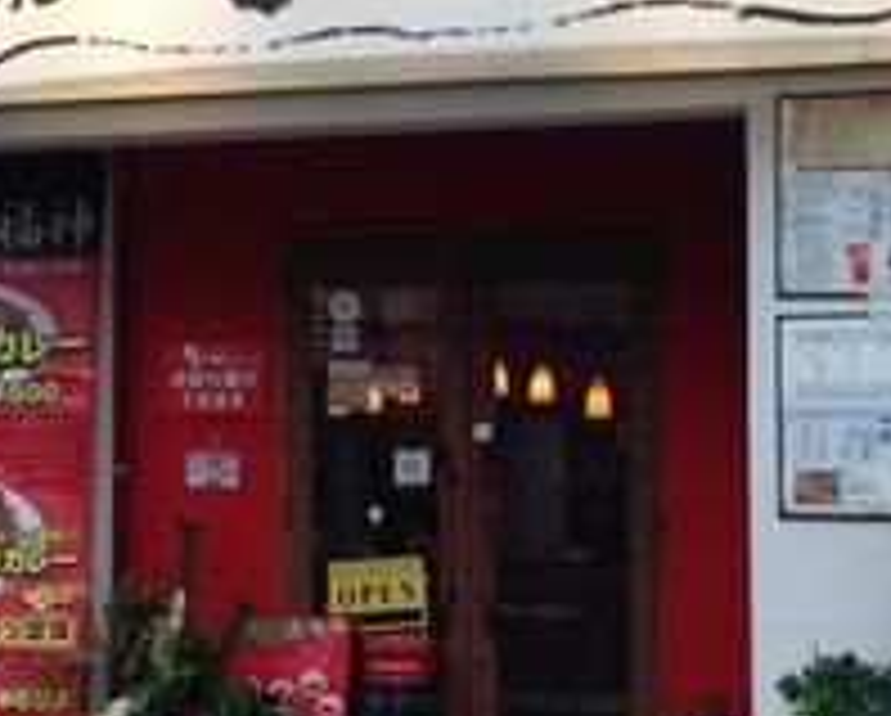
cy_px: 423
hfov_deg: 29.1
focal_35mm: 65
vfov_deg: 23.5
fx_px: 1717
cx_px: 500
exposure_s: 1/173
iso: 50
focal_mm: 4.12
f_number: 2.4
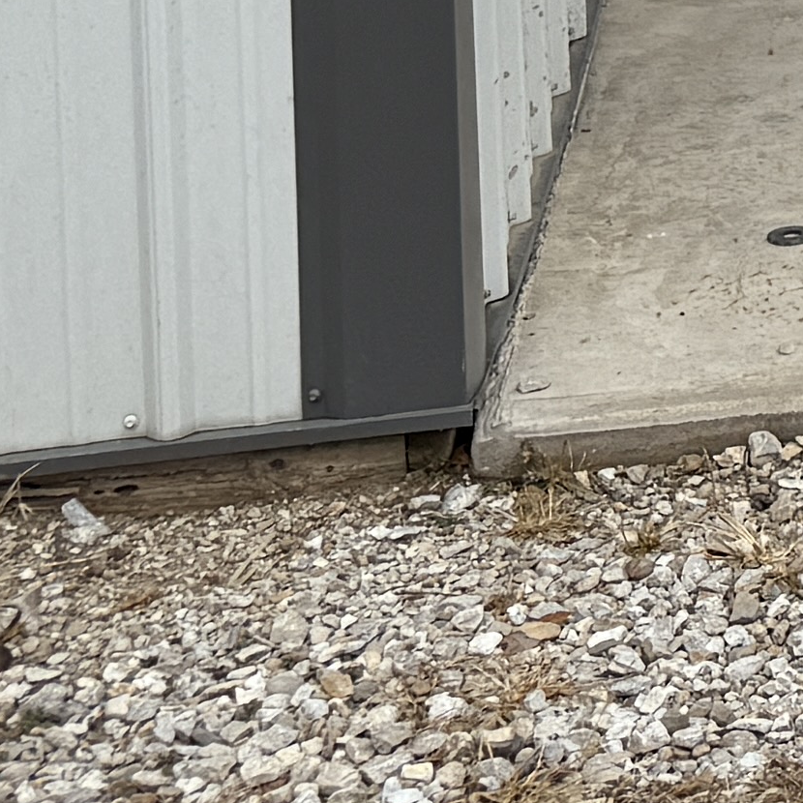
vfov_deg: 10.7
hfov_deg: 10.3
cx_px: 1968
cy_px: -952
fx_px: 3832
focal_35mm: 146
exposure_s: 1/2525
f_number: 1.78
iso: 80
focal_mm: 6.76
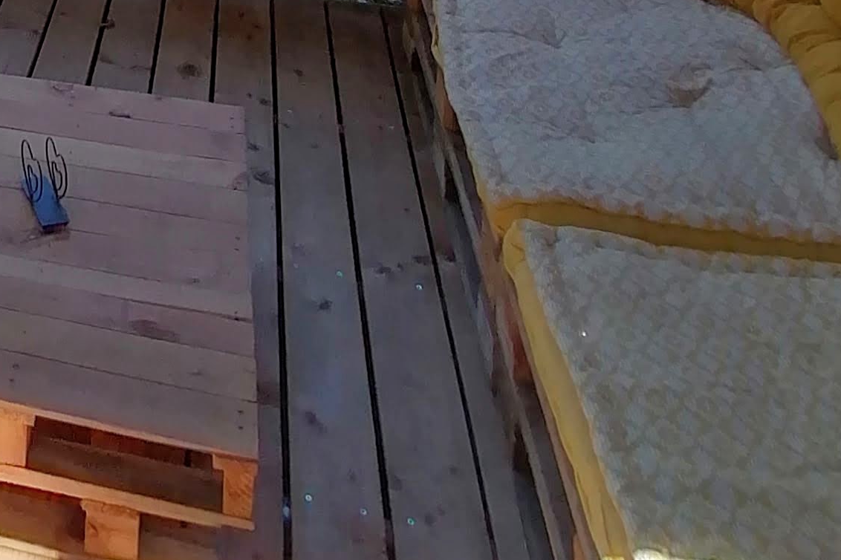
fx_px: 1191
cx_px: -39
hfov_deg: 34.6
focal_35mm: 51
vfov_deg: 20.0
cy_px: -423
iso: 50
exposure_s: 1/564
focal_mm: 2.7
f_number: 2.4
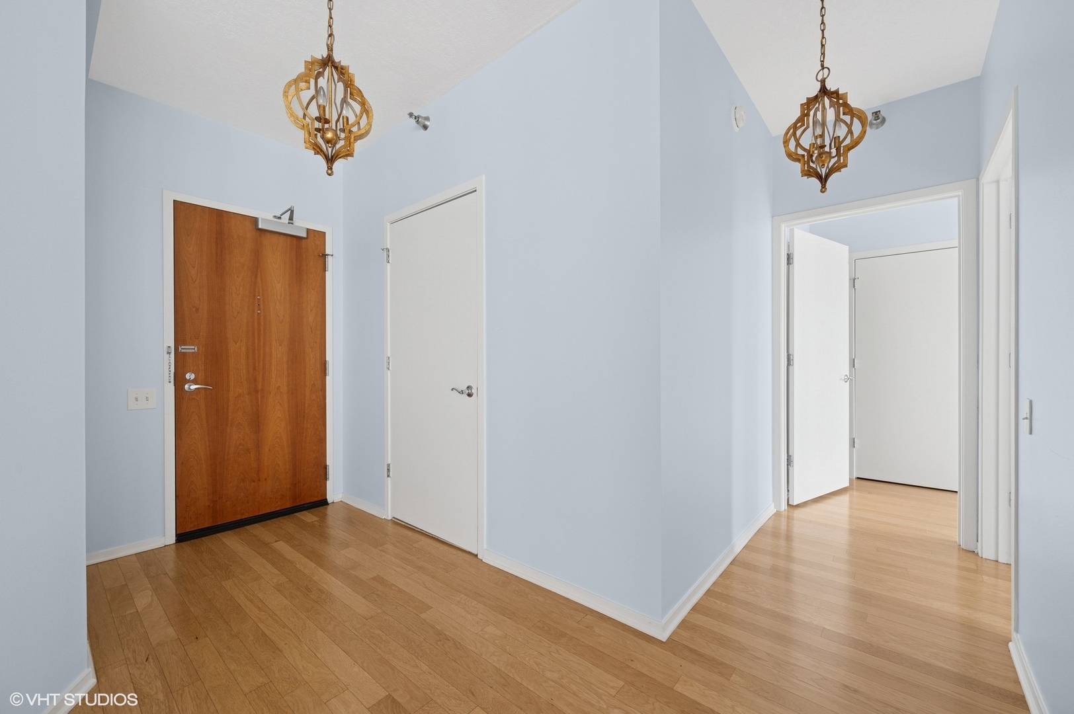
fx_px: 417
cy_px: 357
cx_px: 537
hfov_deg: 104.3
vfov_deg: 81.1
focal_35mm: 14
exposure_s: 1/8
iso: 400
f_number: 8
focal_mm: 14
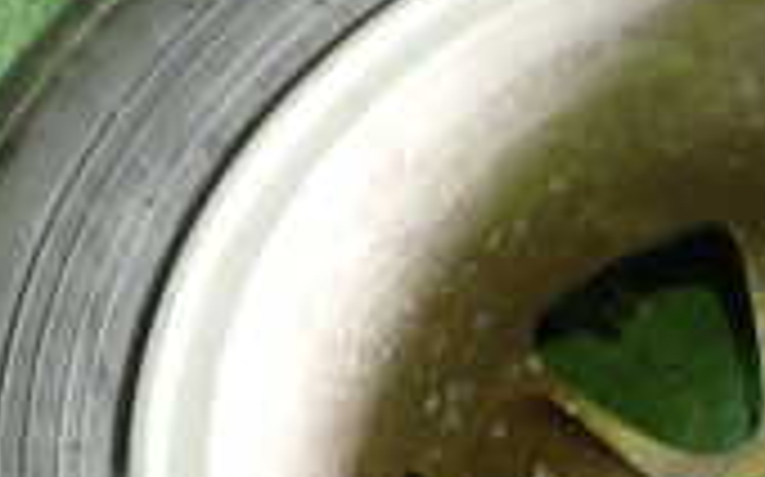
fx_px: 2334
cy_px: 585
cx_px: 963
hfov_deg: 17.6
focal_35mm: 112
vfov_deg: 11.4
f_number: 2.3
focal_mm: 5.4
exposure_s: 1/30
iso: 640
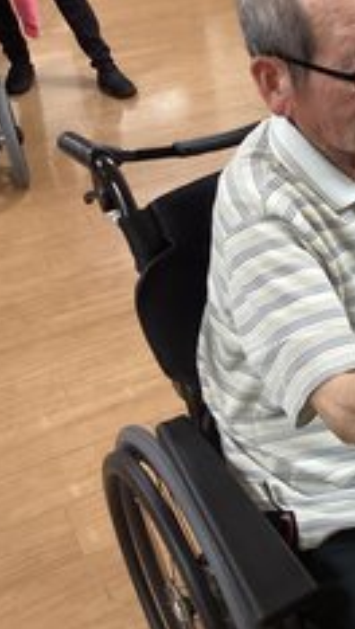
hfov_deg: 21.3
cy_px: 271
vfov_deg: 39.8
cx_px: 441
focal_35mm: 52
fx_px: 868
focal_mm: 3.3
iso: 125
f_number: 2.4
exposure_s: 1/50
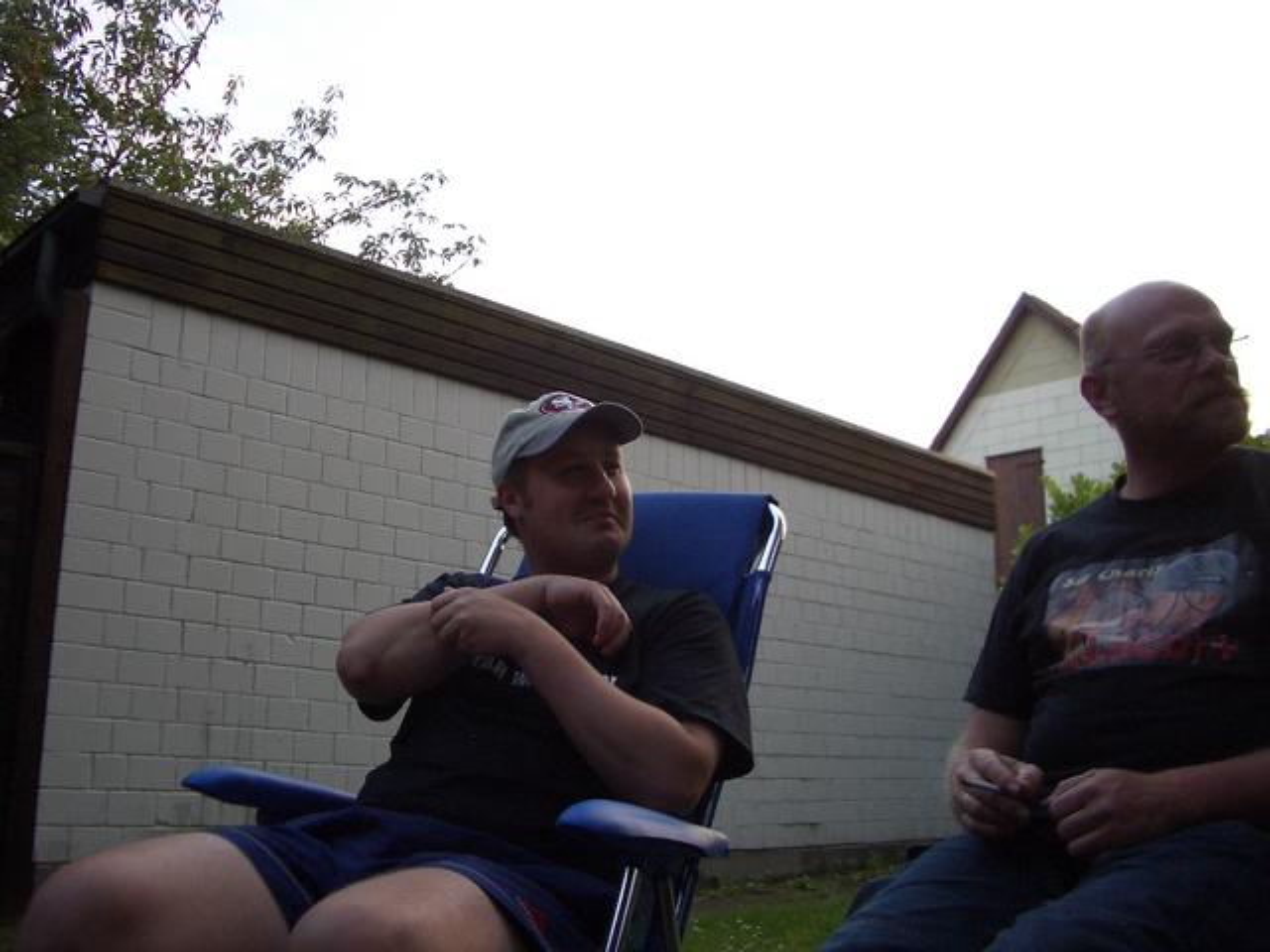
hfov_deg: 52.6
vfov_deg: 40.7
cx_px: 635
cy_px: 476
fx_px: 1284
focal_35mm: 35
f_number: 2.6
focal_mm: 5.8
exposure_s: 1/100
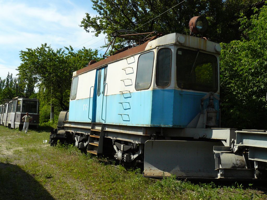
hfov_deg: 51.4
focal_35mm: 36
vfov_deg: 39.7
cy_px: 100
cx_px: 134
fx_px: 278
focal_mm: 6
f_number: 5
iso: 200
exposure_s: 1/1000
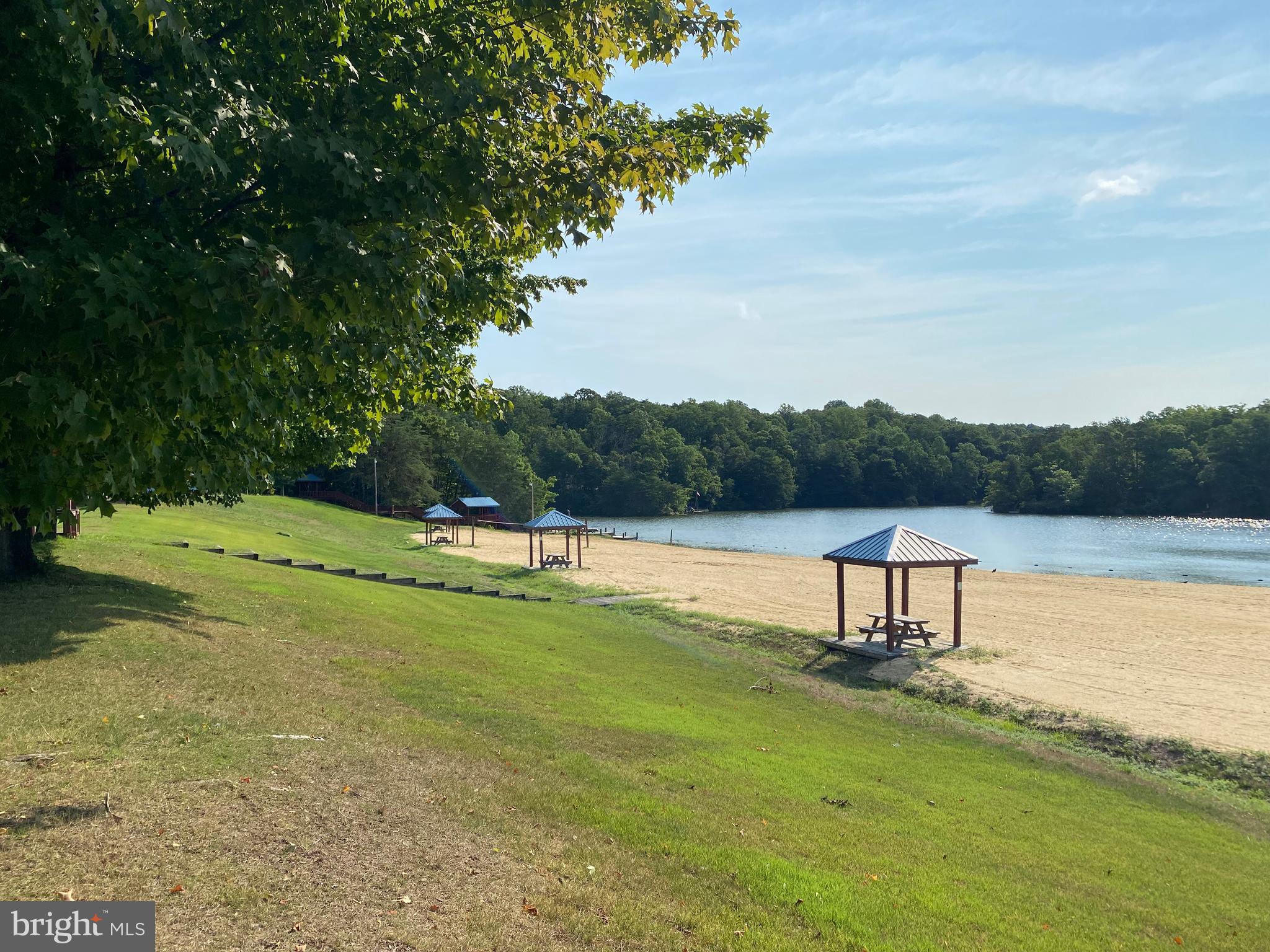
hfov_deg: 67.3
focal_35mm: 26
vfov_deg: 53.1
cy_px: 476
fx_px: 954
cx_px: 635
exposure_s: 1/6061
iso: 32
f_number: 1.8
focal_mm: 4.25
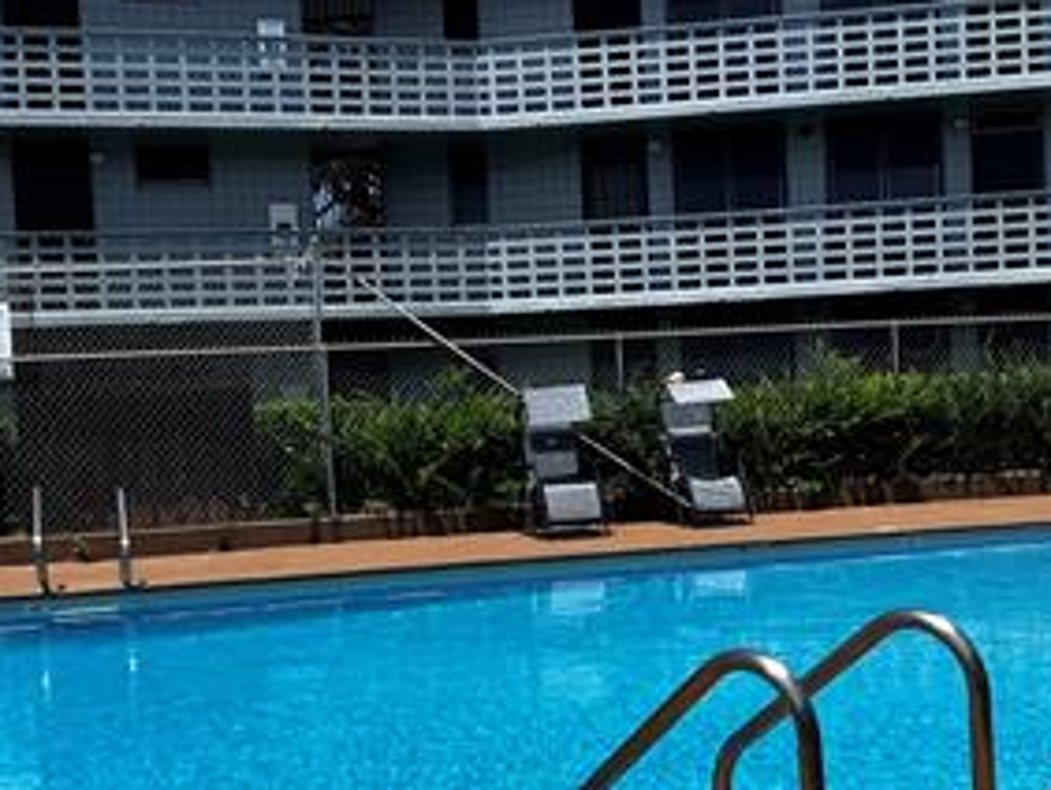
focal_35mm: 59
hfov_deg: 32.6
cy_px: 492
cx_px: 626
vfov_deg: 24.8
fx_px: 1793
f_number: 1.5
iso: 50
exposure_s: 1/3704
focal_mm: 5.7
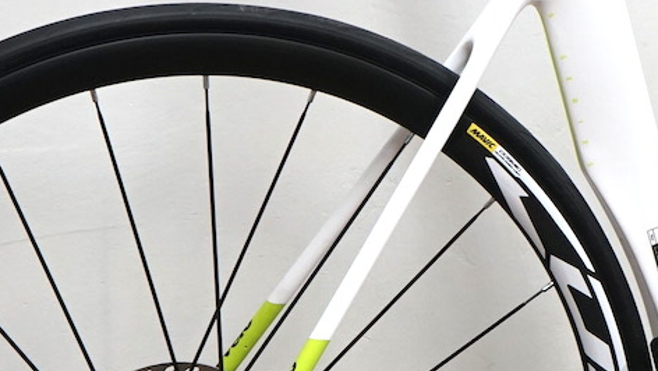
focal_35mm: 188
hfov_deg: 11.3
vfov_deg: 6.5
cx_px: 676
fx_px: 3282
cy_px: 216
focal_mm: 53
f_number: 5
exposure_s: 1/60
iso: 1000
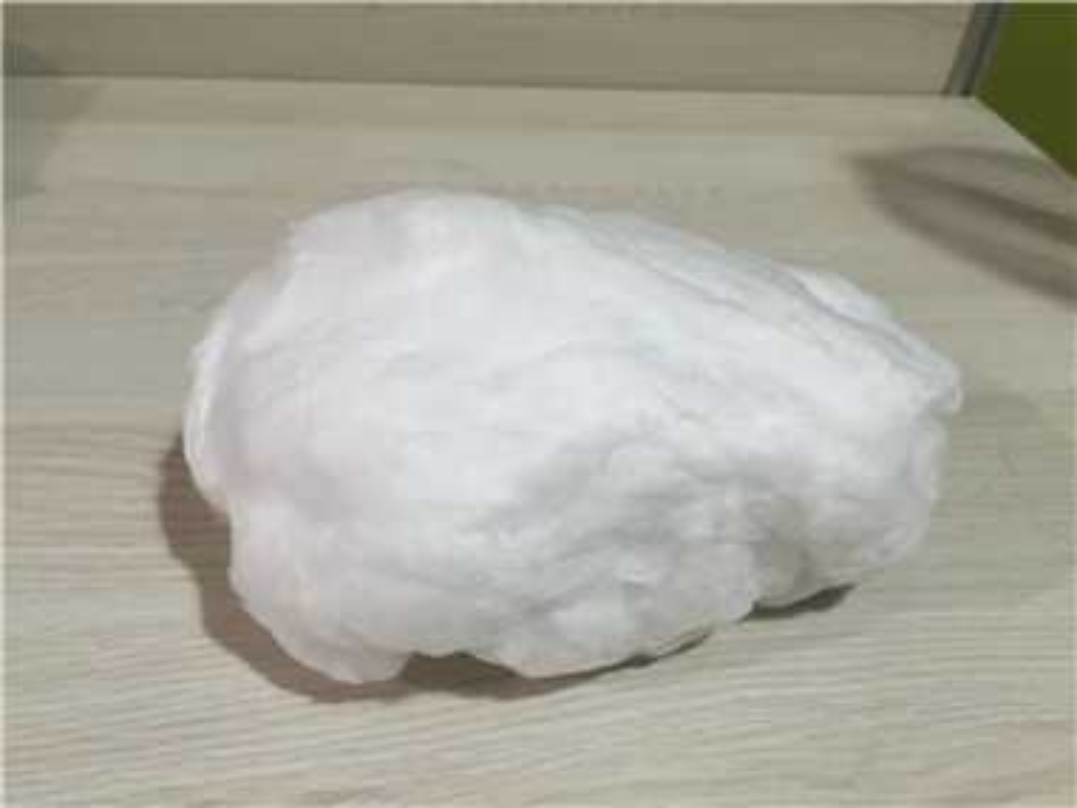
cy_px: 404
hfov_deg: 61.7
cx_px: 538
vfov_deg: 48.2
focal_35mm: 29
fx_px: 902
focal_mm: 4.15
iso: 64
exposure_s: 1/30
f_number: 2.2
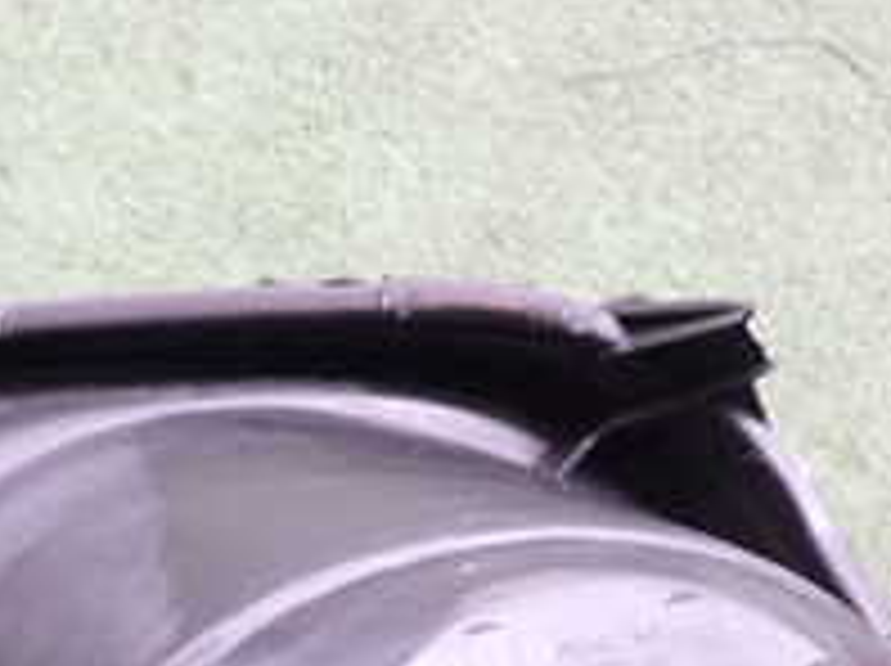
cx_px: 256
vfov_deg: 15.1
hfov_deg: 21.4
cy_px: 963
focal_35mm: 91
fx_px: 2339
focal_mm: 5.4
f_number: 2.3
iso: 200
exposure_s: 1/40
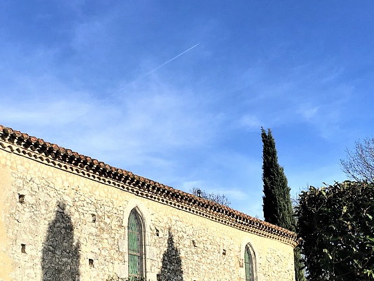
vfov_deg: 27.5
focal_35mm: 53
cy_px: 148
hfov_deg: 35.9
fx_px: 573
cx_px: 132
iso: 25
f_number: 2.2
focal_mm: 4.15
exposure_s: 1/1832
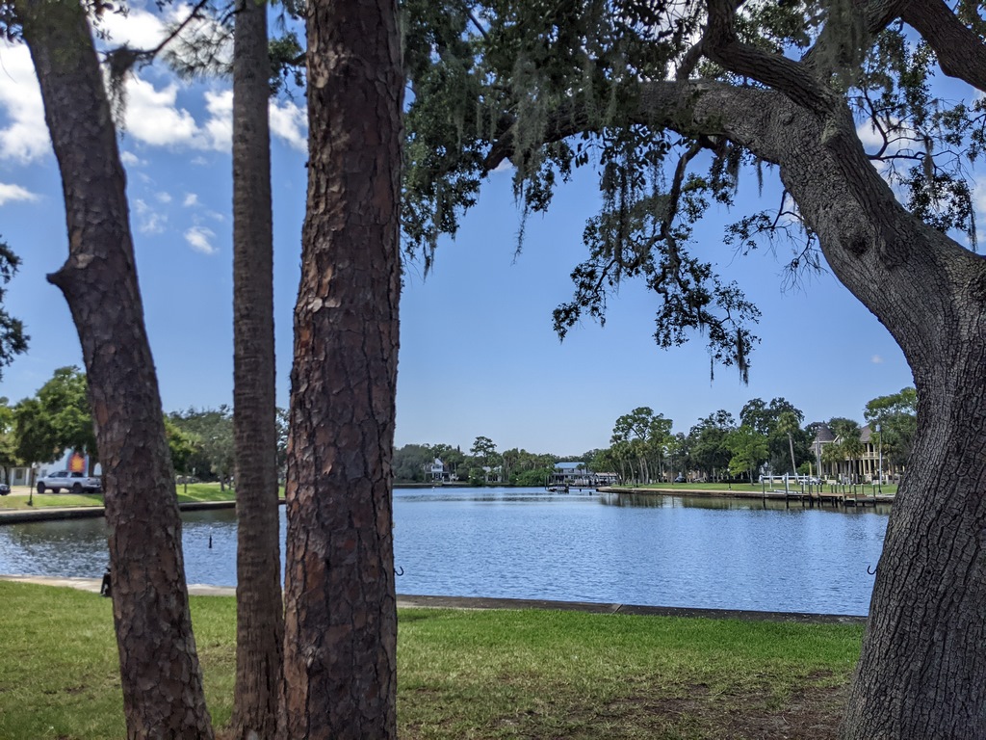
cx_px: 493
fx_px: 769
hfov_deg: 65.3
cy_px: 370
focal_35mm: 27
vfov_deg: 51.4
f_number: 1.8
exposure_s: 1/3356
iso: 69
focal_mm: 4.44
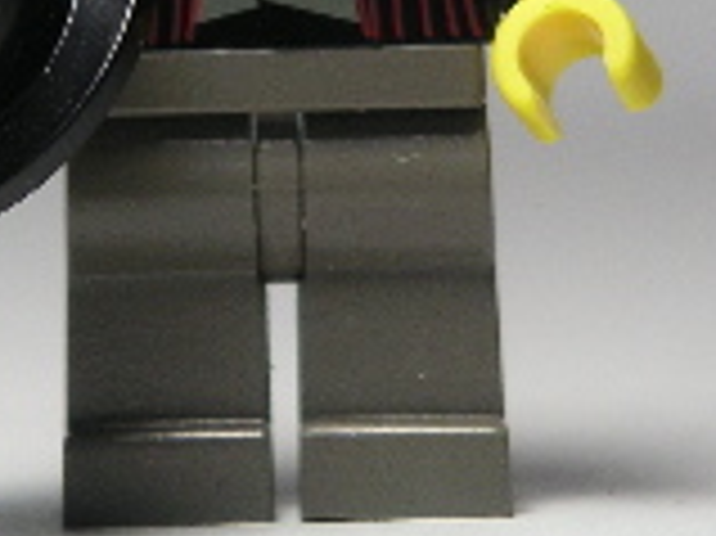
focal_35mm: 296
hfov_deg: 6.7
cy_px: -81
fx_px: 6118
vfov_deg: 5.0
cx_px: 241
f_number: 3.6
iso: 80
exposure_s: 1/111
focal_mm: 17.1
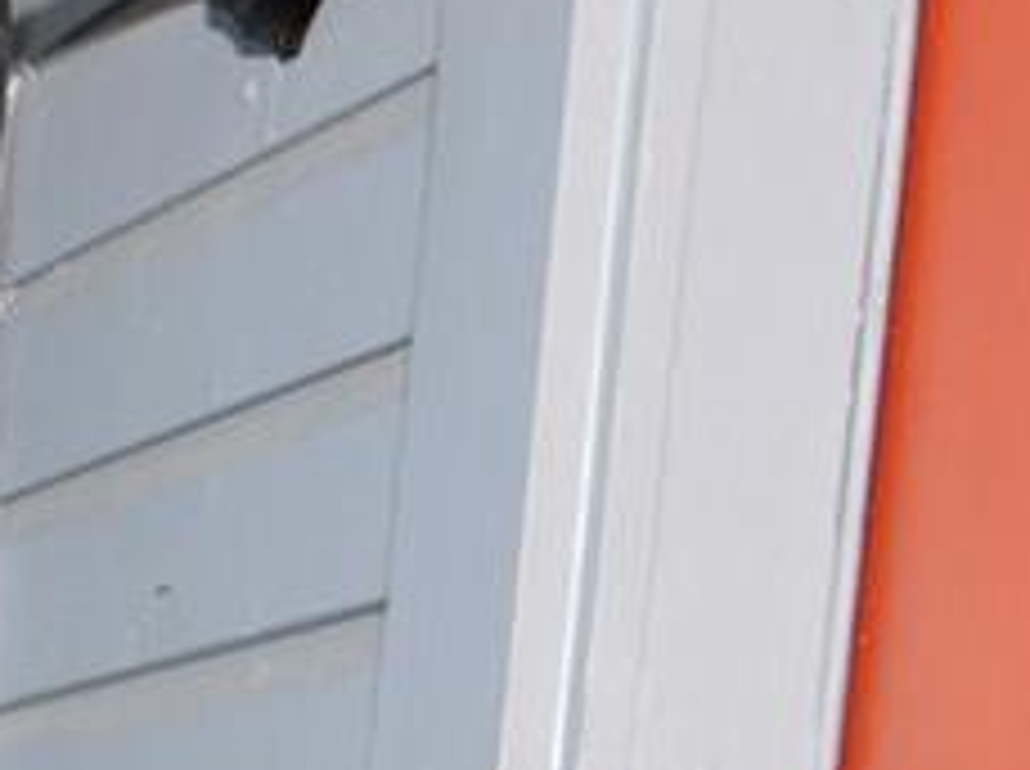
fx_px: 3595
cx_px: -1673
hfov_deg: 12.0
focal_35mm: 121
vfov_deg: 10.5
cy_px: 1862
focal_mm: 12
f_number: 5.6
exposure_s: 1/125
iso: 400
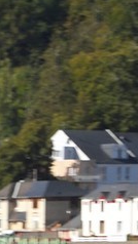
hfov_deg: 2.7
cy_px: 430
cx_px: -579
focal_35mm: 423
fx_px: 2750
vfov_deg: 5.0
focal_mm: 60
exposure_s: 1/320
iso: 200
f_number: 11
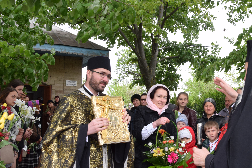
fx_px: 322
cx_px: 184
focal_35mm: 46
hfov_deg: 41.7
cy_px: 105
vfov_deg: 29.1
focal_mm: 18
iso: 400
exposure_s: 1/160
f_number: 6.3
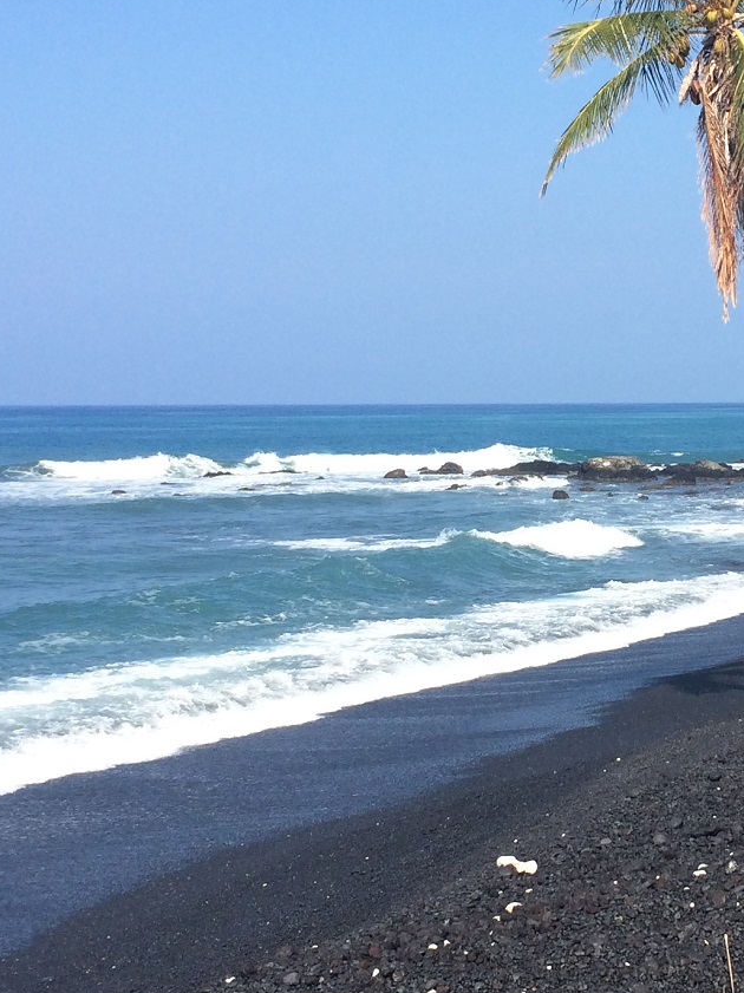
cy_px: 465
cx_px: 725
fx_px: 1979
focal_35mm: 69
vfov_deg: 28.2
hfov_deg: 20.7
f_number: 2.2
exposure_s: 1/1786
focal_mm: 4.15
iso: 32
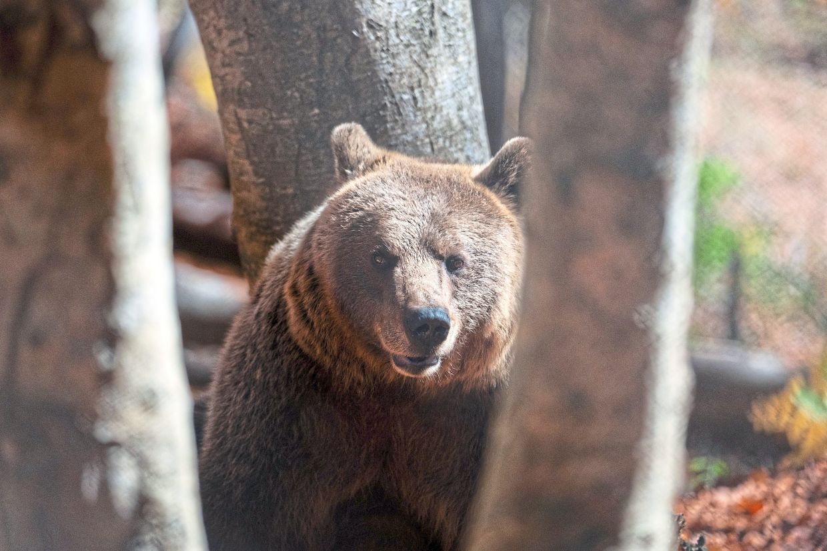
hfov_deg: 7.6
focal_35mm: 270
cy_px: 276
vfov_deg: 5.1
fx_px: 6200
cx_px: 414
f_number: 5.6
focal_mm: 270
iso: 2000
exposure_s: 1/4000
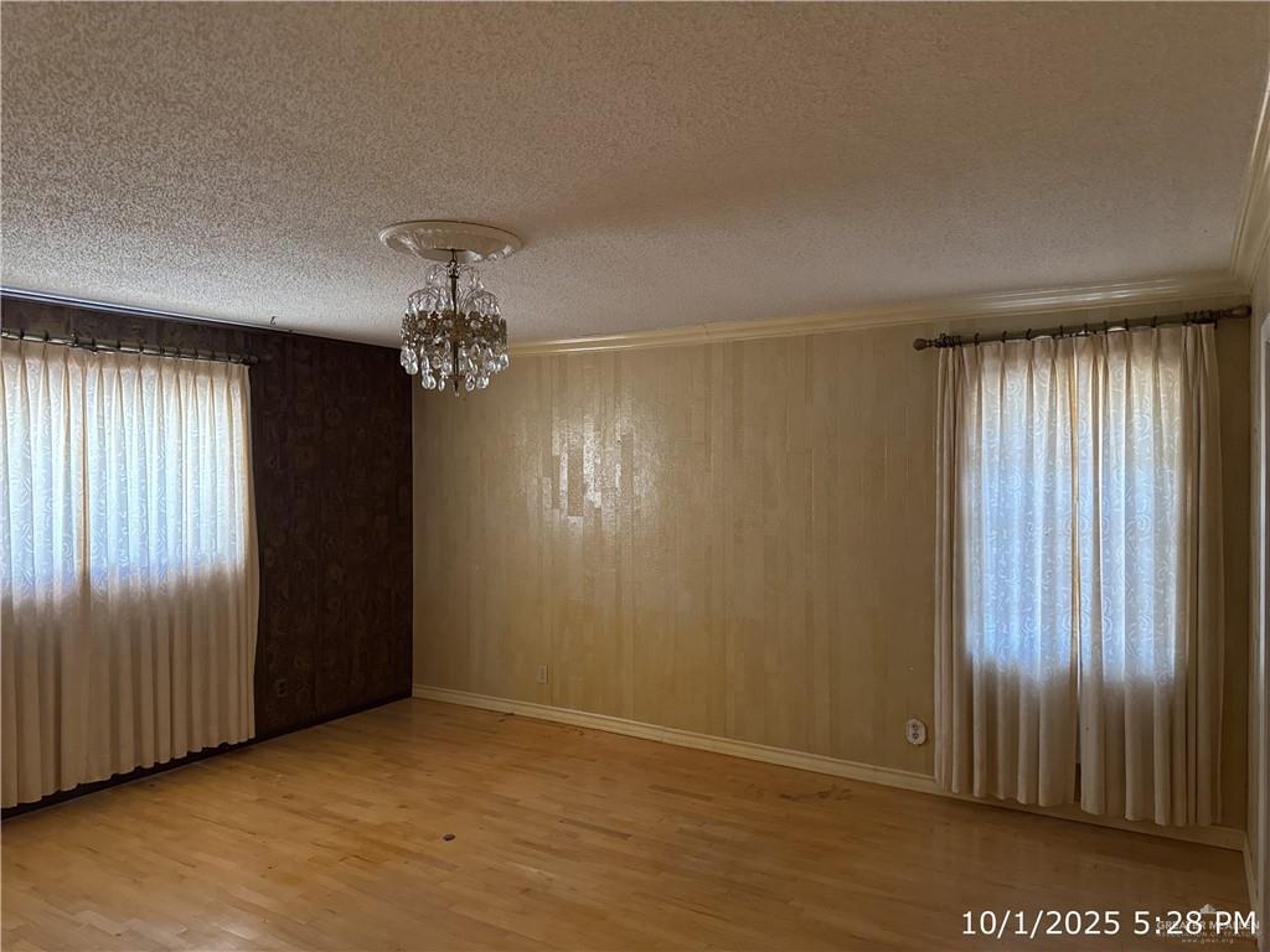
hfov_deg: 71.6
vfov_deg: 56.8
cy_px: 476
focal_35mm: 24
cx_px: 635
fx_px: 881
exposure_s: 1/40
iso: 800
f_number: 1.78
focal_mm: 6.76
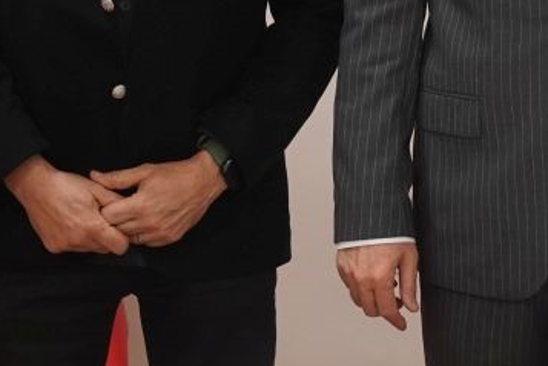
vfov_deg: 9.5
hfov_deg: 14.2
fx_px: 2177
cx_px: 482
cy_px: -35
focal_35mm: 143
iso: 1600
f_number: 3.2
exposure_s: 1/125
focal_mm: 34
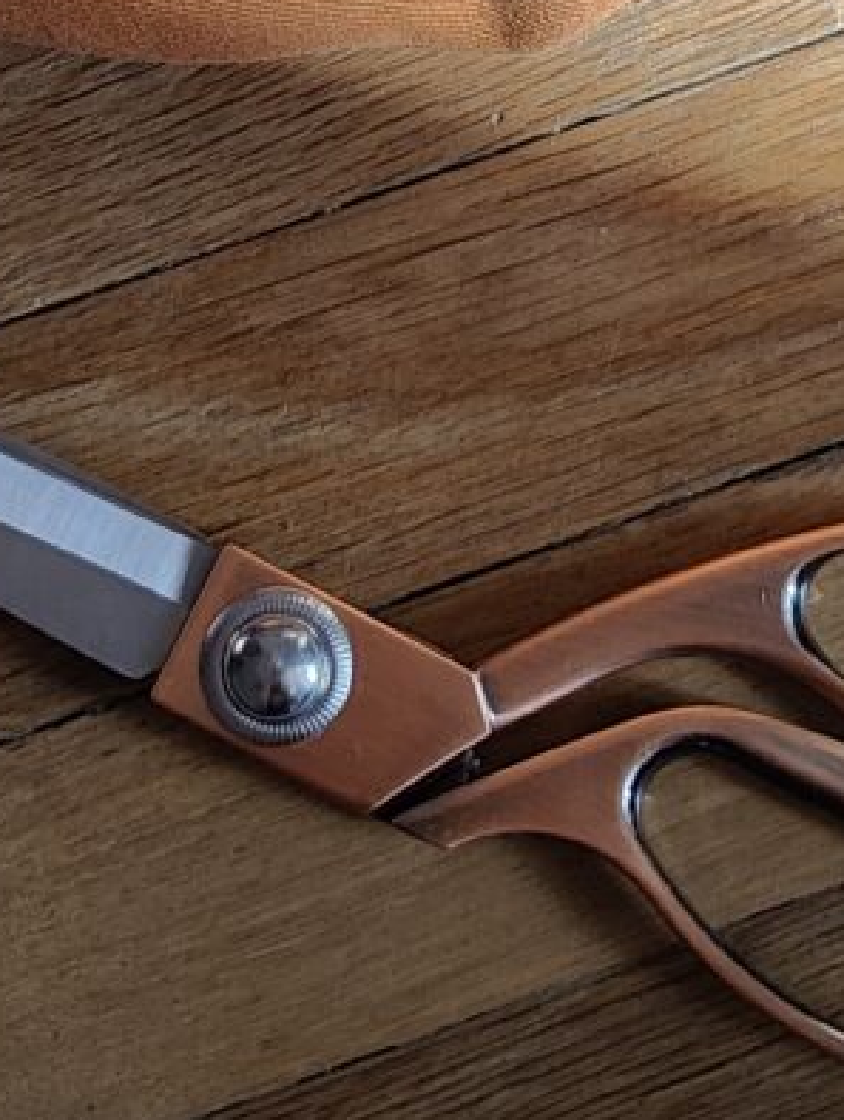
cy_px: -532
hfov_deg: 14.1
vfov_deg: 17.0
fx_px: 3402
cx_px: 475
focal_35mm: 105
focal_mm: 6.06
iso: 50
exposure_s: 1/492
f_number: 1.8
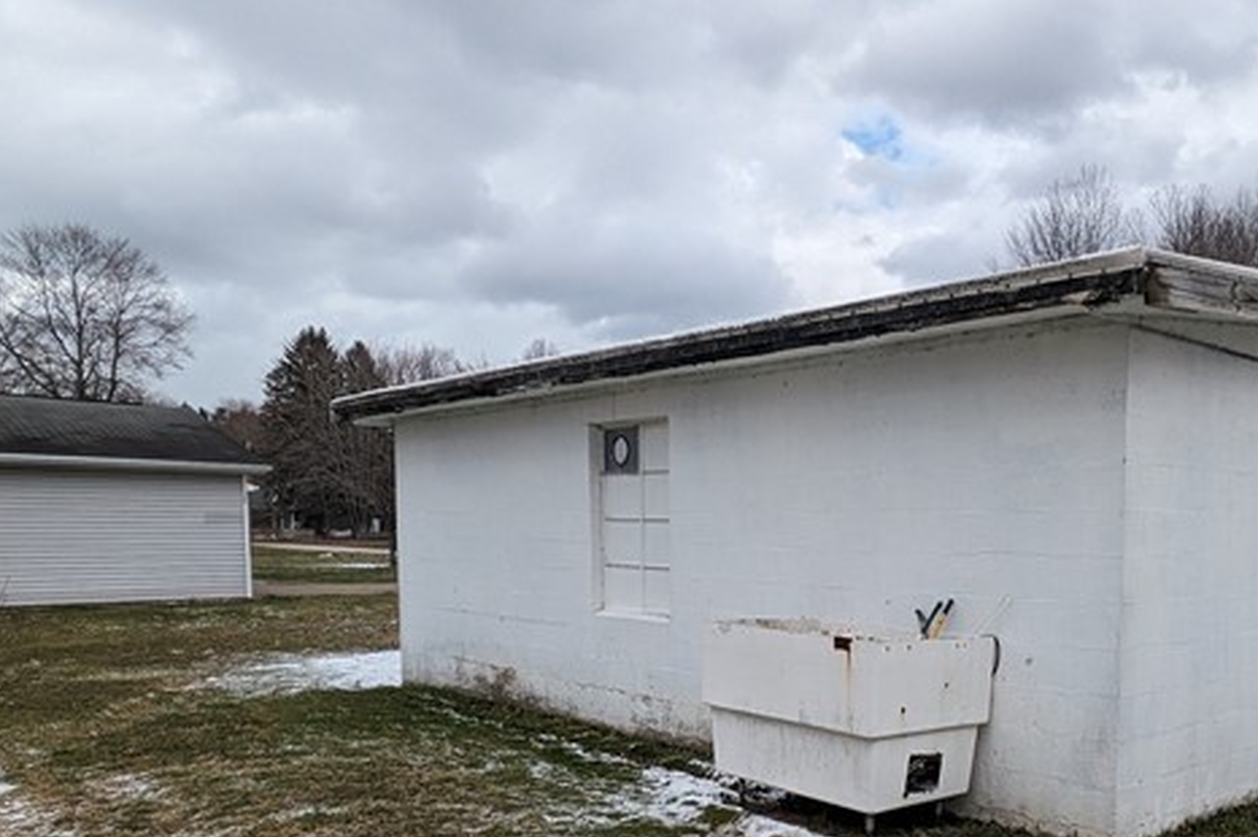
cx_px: 841
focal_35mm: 32
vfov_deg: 40.1
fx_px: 1117
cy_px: 616
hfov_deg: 57.4
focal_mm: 1.83
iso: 49
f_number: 2.2
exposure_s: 1/1527
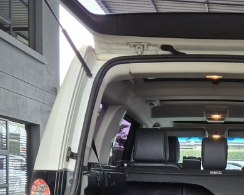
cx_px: 222
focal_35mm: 59
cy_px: 197
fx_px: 426
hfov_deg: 30.5
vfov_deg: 24.6
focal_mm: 5.4
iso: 100
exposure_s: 1/180
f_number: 1.8
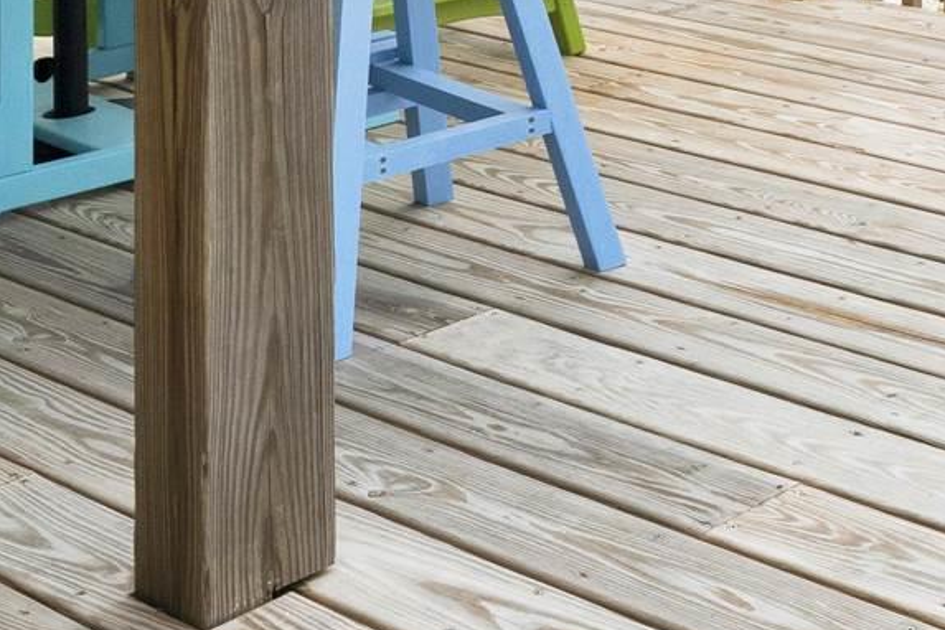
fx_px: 2039
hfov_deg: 21.1
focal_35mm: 78
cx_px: 1502
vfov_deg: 14.8
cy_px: -590
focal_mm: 14.5
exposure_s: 1/400
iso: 400
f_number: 11
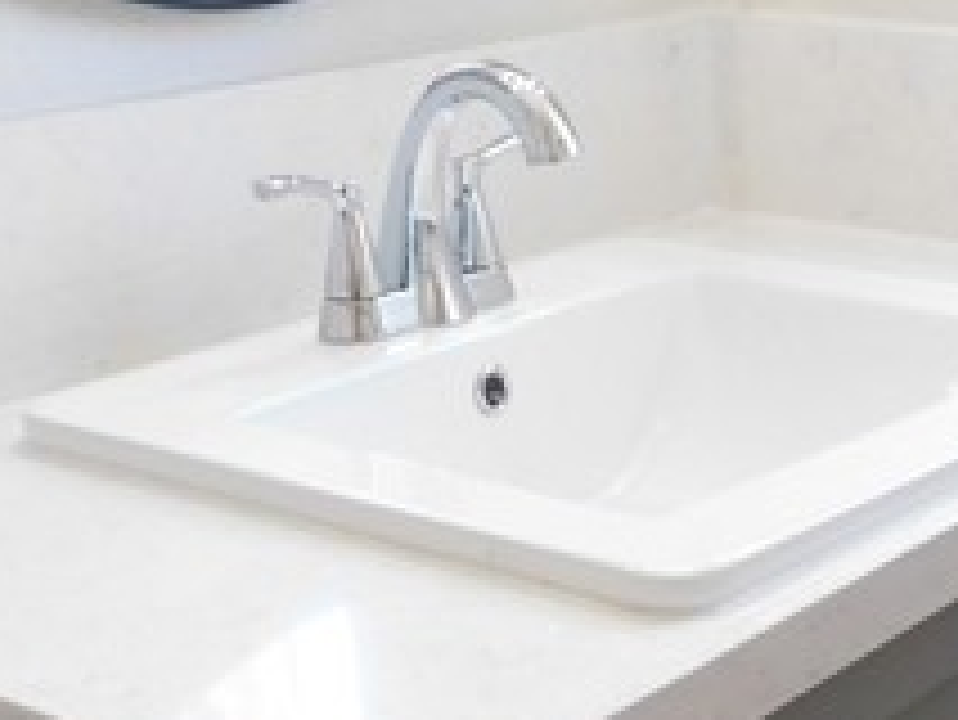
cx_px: 765
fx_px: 1911
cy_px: 860
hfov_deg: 27.6
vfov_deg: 20.0
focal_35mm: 69
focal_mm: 4
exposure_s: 1/30
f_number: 3
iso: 360
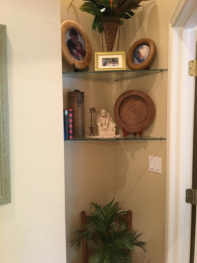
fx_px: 220
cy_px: 132
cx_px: 98
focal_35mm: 29
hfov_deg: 48.2
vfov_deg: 61.7
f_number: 2.2
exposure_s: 1/8
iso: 100
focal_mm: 4.15
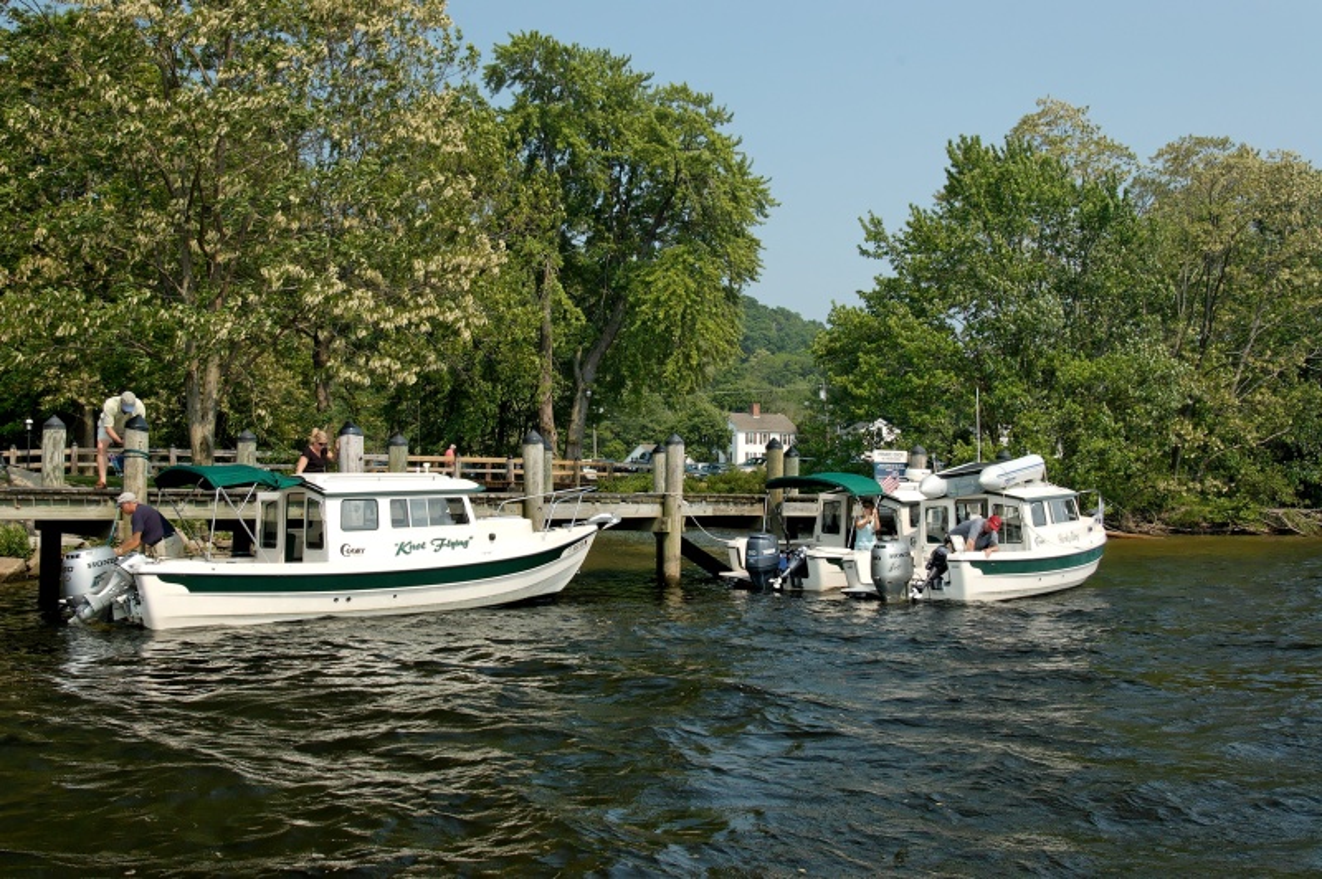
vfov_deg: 34.2
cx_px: 661
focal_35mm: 39
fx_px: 1431
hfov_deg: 49.6
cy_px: 440
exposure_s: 1/100
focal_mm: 26
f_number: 11
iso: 200
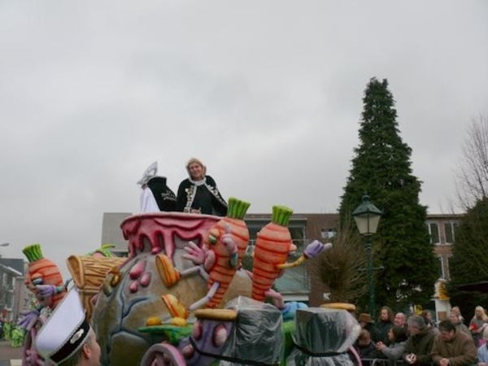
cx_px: 244
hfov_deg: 52.6
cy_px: 183
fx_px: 493
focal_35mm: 35
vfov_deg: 40.7
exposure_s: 1/250
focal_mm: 7.4
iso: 100
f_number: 4.5
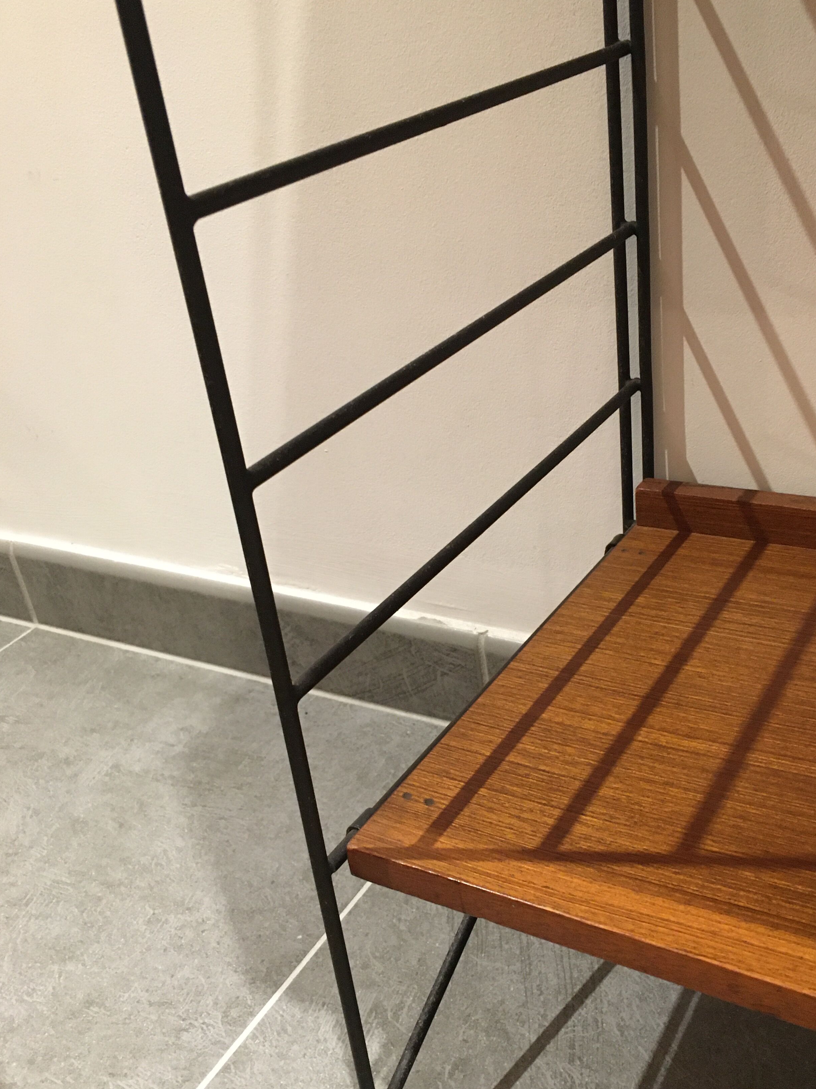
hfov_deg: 39.5
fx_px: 1131
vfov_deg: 51.2
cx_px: 492
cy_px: 619
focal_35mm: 36
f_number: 2.2
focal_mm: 4.15
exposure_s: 1/25
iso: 200
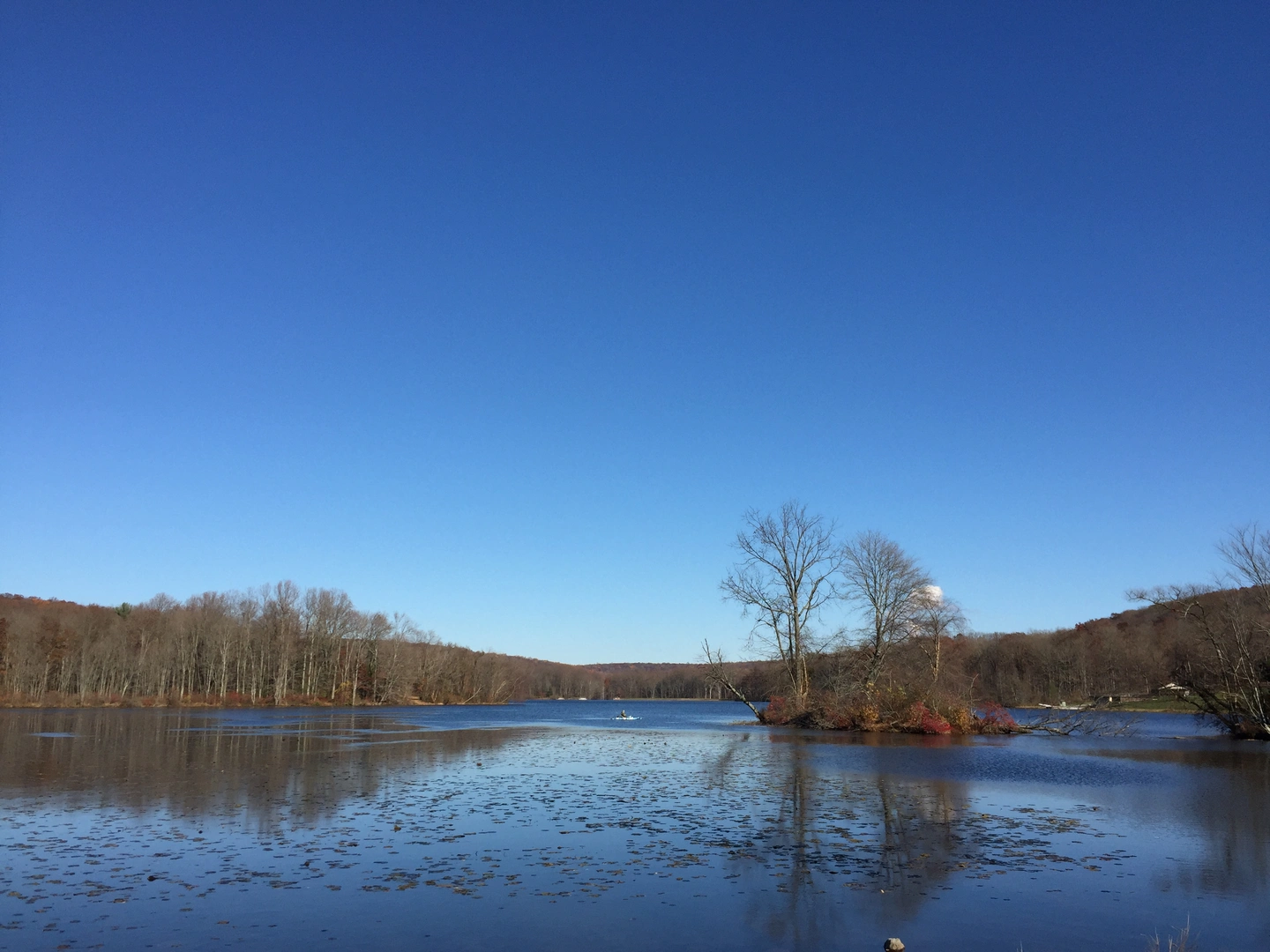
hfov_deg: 61.7
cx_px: 635
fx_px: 1064
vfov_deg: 48.2
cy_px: 476
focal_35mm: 29
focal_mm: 4.15
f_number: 2.2
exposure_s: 1/2475
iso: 32
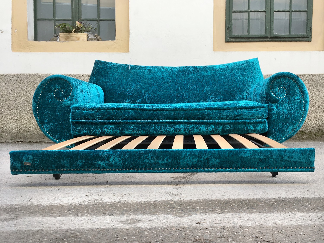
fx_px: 271
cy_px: 122
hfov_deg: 61.7
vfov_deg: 48.2
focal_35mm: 29
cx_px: 162
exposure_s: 1/349
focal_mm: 4.15
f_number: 2.2
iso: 25
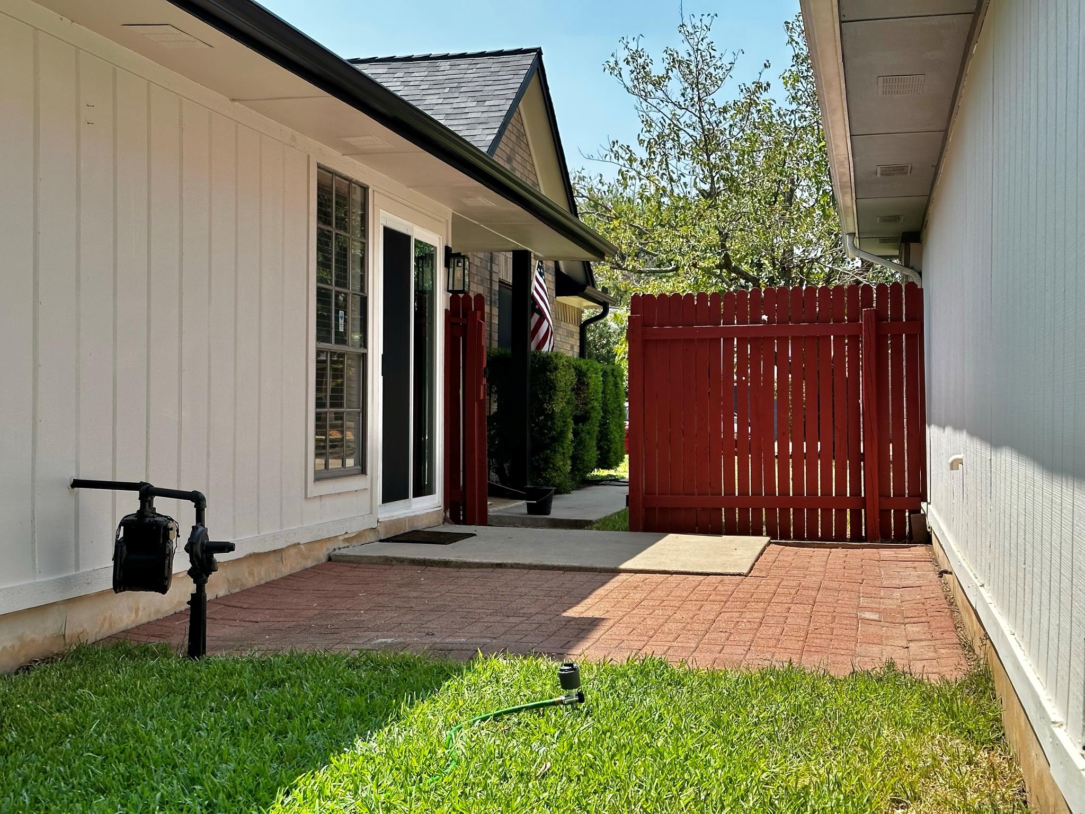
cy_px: 407
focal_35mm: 48
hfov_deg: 39.7
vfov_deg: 30.3
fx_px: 1505
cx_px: 542
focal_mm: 6.86
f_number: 1.78
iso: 64
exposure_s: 1/2160
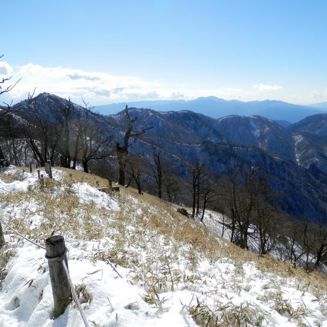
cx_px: 205
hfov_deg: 53.4
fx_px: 321
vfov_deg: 54.0
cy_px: 163
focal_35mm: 30
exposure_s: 1/160
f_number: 8.7
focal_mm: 4.5
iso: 80
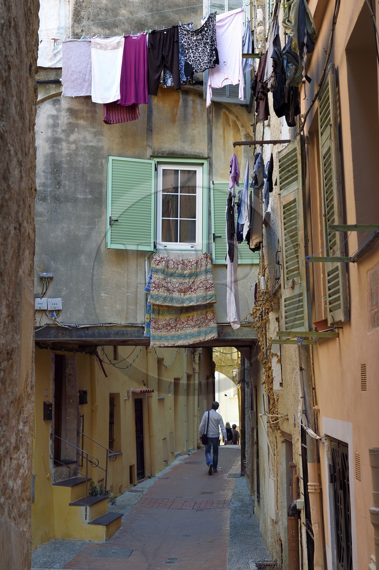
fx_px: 790
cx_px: 190
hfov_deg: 27.0
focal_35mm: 50
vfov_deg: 39.6
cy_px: 285
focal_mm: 50
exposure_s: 1/160
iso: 800
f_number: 7.1
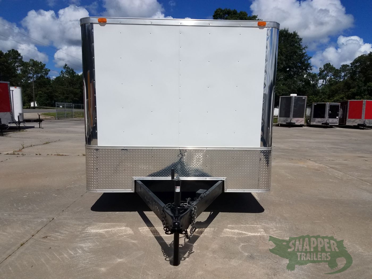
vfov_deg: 53.1
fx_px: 279
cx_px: 186
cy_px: 140
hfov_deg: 67.3
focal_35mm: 26
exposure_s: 1/6368
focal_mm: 4.2
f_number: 1.7
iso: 40
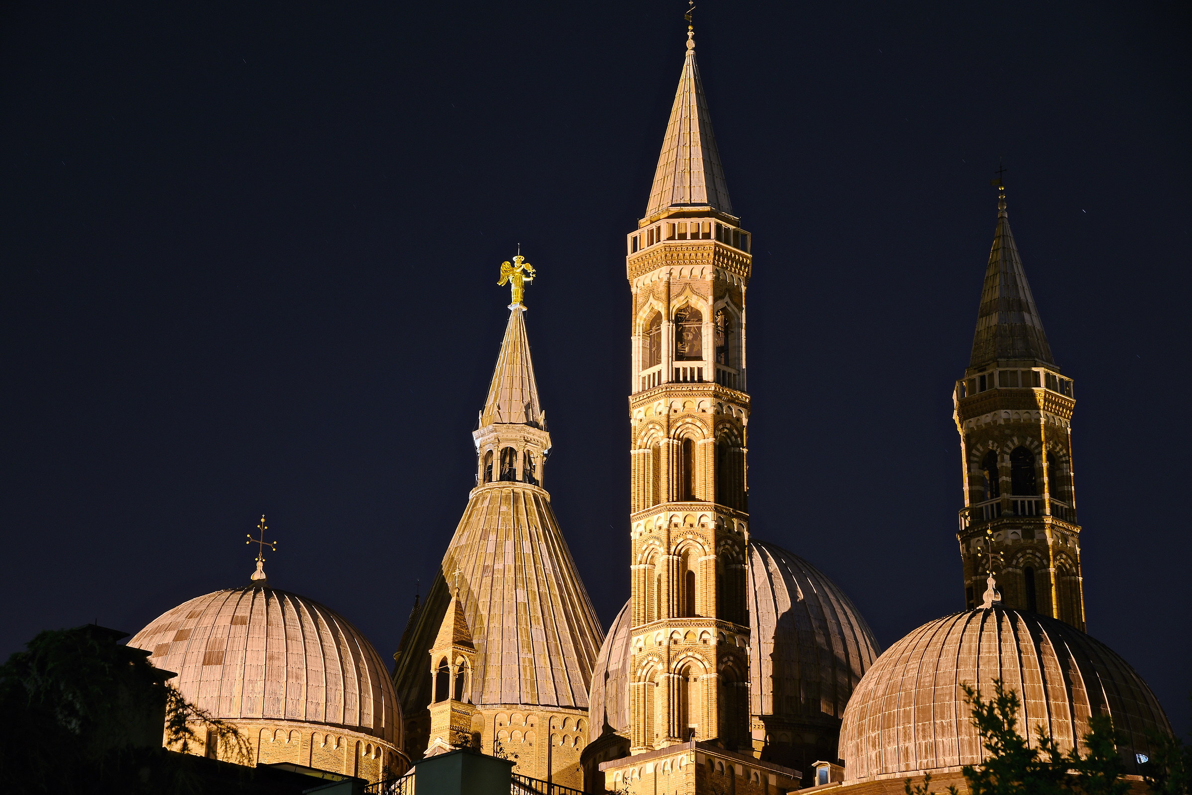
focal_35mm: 82
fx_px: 2716
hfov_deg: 24.8
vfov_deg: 16.7
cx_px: 596
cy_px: 398
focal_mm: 82
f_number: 8
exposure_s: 25
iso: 100
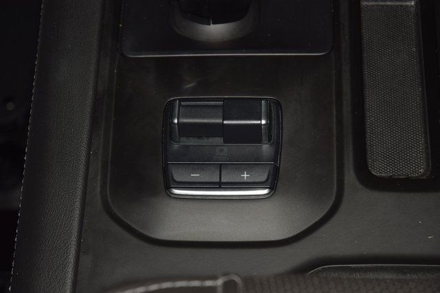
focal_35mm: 105
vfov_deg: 13.0
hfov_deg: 19.5
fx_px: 1284
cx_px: 220
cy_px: 146
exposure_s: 1/125
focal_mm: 70
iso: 100
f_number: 8
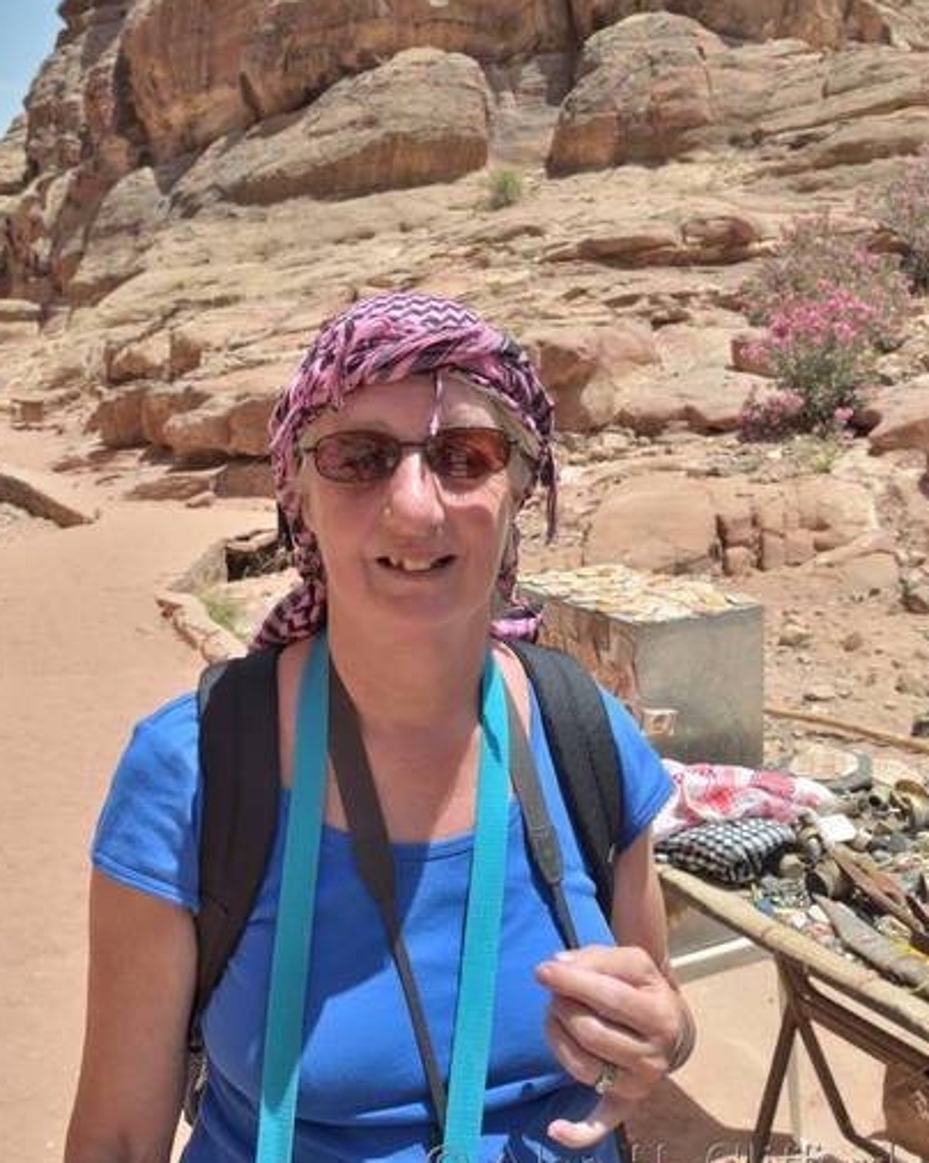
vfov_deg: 50.9
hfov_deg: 42.2
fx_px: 1204
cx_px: 429
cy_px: 416
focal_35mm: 35
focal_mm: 18
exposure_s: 1/320
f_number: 9
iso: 100
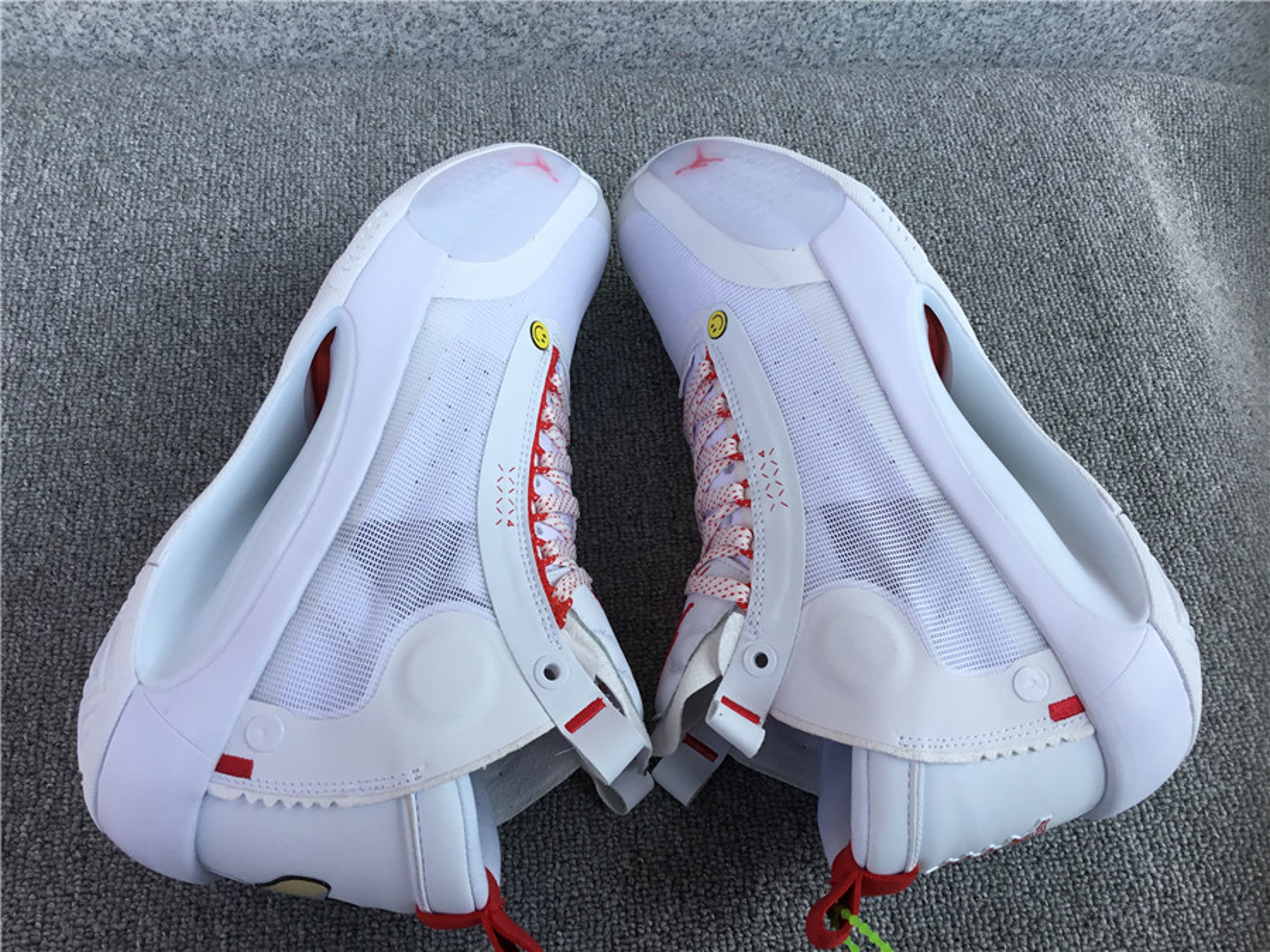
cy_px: 476
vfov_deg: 45.4
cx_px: 635
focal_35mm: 31
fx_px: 1137
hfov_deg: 58.4
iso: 25
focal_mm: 3.3
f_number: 2.4
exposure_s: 1/317
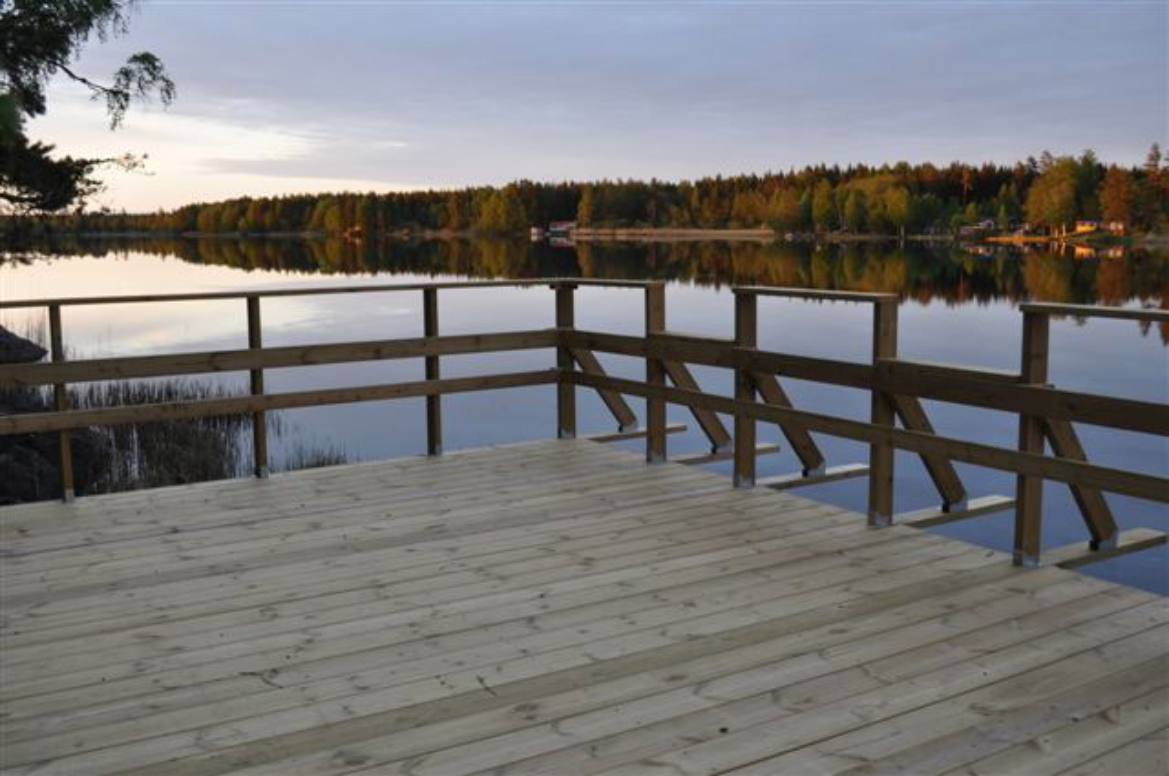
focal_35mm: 33
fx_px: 1070
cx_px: 584
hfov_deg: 57.3
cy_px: 388
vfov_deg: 39.9
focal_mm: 22
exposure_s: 1/40
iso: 200
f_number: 5.6
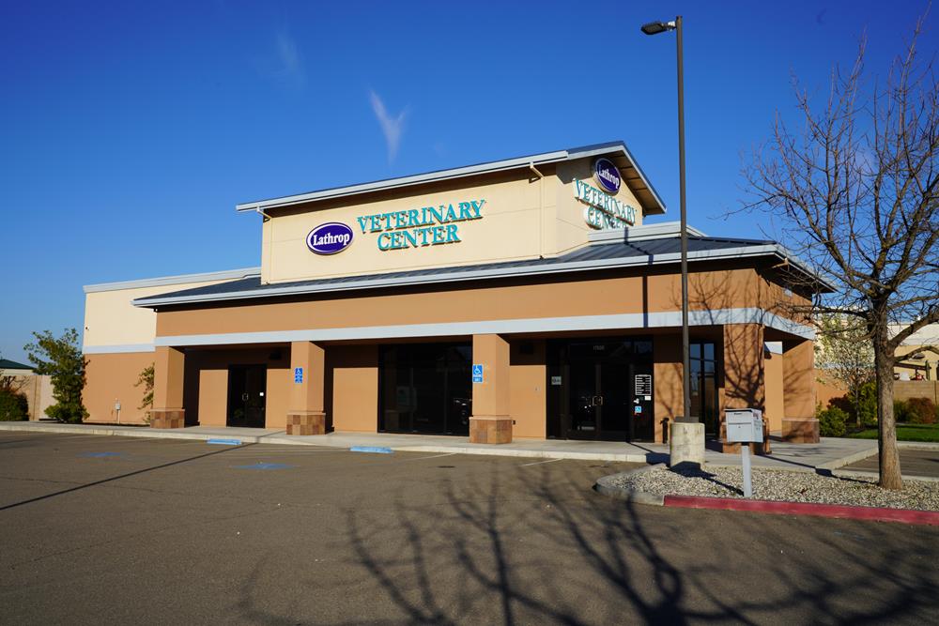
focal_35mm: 32
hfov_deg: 58.7
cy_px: 313
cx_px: 470
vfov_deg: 41.1
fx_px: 835
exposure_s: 1/125
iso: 100
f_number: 14
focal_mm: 32
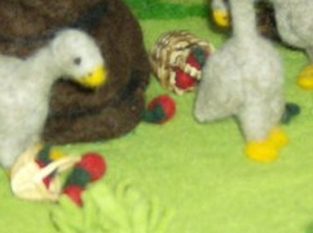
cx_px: 144
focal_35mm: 118
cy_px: 76
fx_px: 1064
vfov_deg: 12.5
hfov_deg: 16.7
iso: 200
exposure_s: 1/60
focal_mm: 6
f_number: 2.8
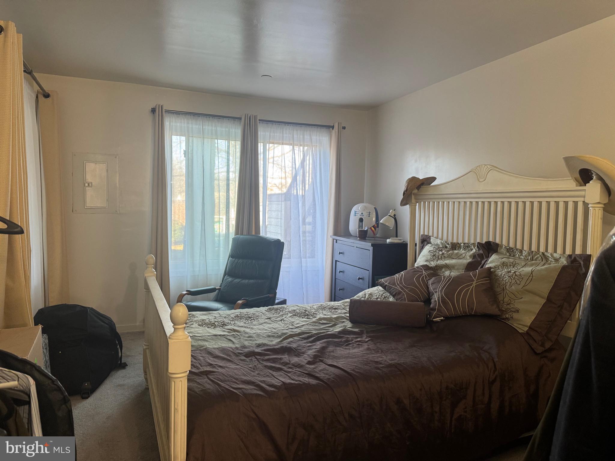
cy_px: 230
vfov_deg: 56.8
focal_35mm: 24
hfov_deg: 71.6
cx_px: 308
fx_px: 426
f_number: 1.78
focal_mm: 6.76
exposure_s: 1/60
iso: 200
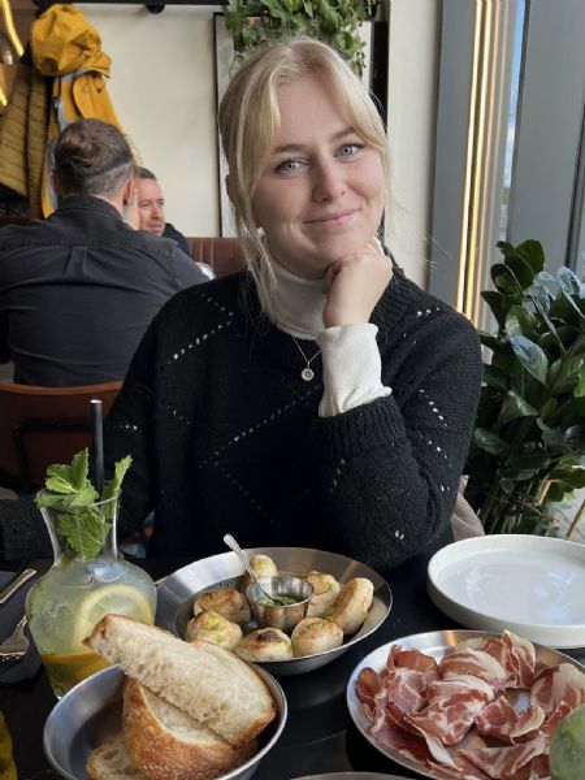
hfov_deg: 53.1
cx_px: 292
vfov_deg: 67.3
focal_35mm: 26
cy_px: 390
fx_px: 586
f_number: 1.5
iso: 40
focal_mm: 5.7
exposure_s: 1/281
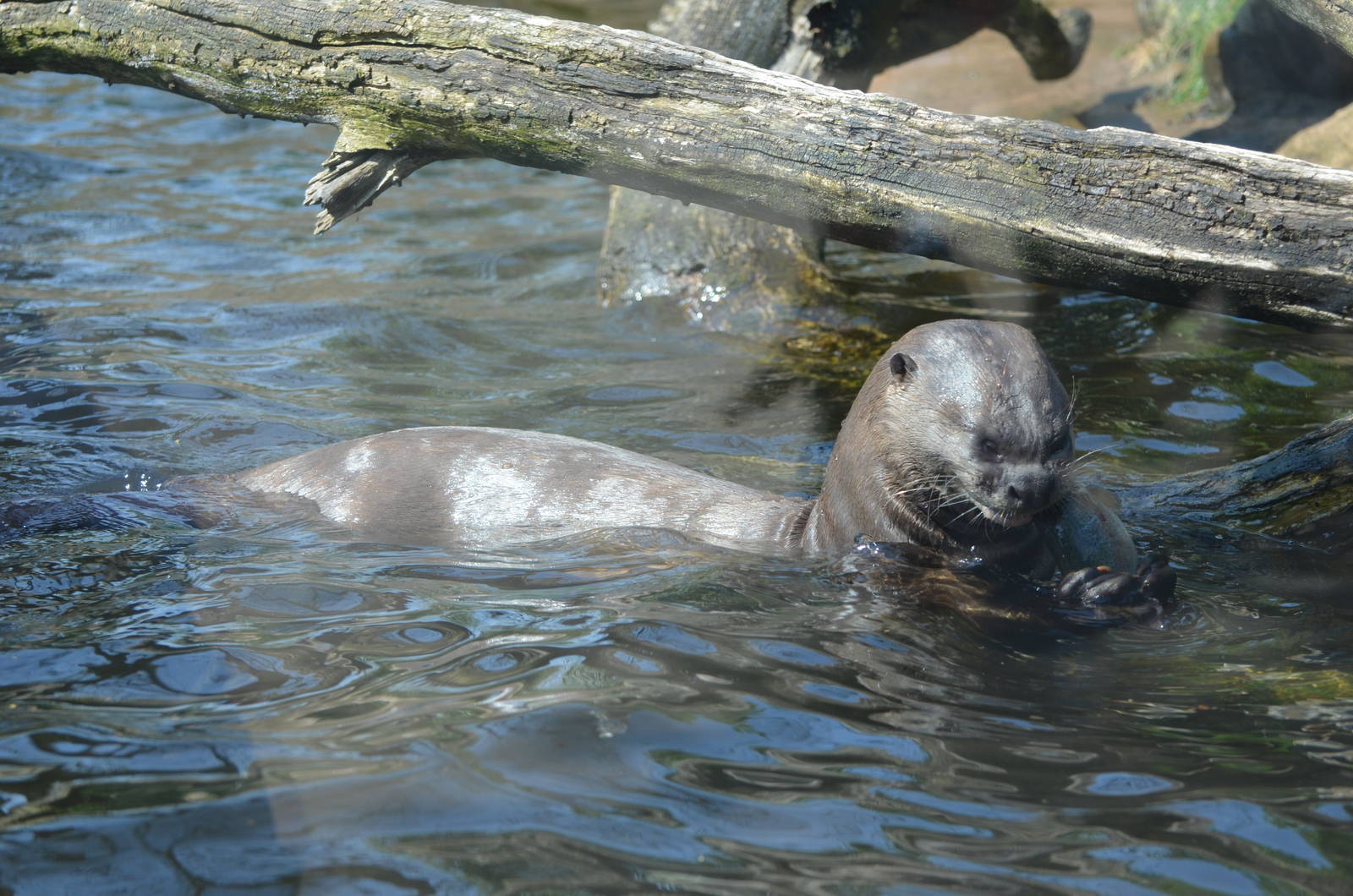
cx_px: 676
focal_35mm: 129
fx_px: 4839
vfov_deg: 10.6
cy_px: 448
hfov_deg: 15.9
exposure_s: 1/500
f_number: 5.6
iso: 320
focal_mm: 86
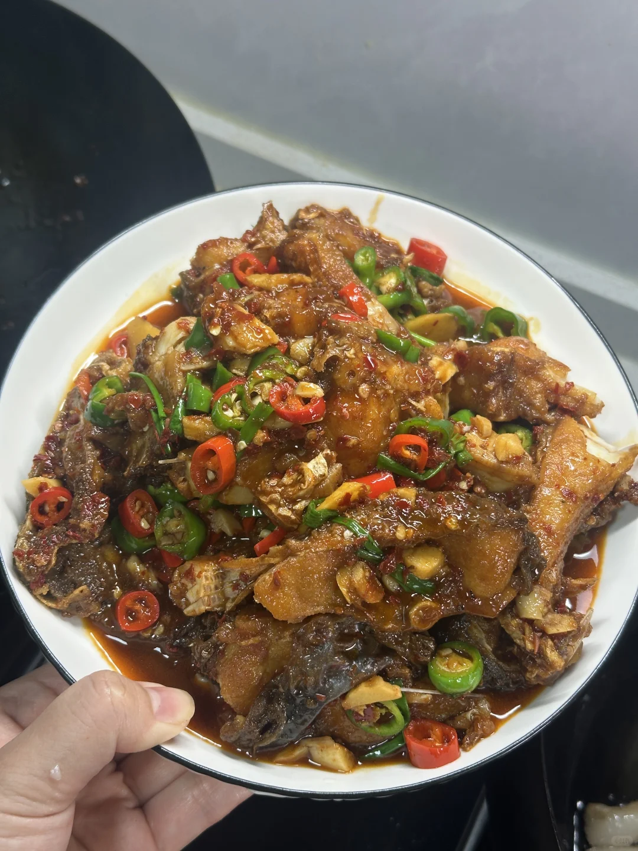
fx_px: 1180
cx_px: 319
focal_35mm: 48
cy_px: 426
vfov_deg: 39.7
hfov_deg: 30.3
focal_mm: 6.86
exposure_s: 1/50
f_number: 1.78
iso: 50
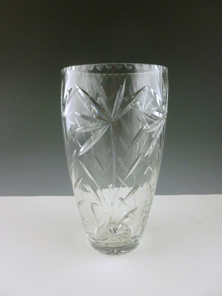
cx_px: 111
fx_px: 239
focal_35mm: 28
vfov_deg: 63.4
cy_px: 148
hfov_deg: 49.7
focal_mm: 5
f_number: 3.3
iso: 400
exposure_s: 1/640
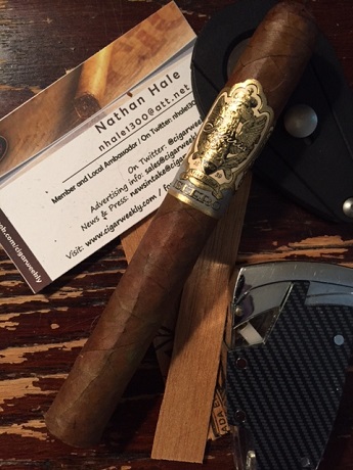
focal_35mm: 29
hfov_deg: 48.2
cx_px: 176
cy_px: 235
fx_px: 394
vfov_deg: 61.7
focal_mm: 4.15
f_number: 2.2
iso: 160
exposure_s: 1/30
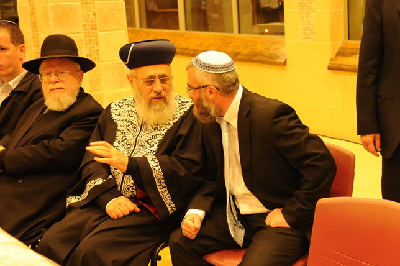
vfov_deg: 21.9
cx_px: 304
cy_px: 121
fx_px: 688
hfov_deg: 31.8
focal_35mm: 62
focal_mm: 26
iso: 800
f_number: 3.2
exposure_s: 1/60
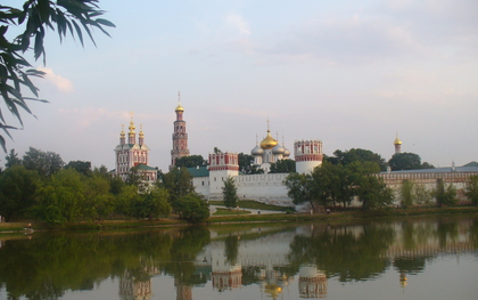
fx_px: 547
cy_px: 171
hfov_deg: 47.2
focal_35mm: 42
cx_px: 230
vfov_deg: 30.5
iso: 80
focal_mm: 6.1
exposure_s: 1/160
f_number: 2.8
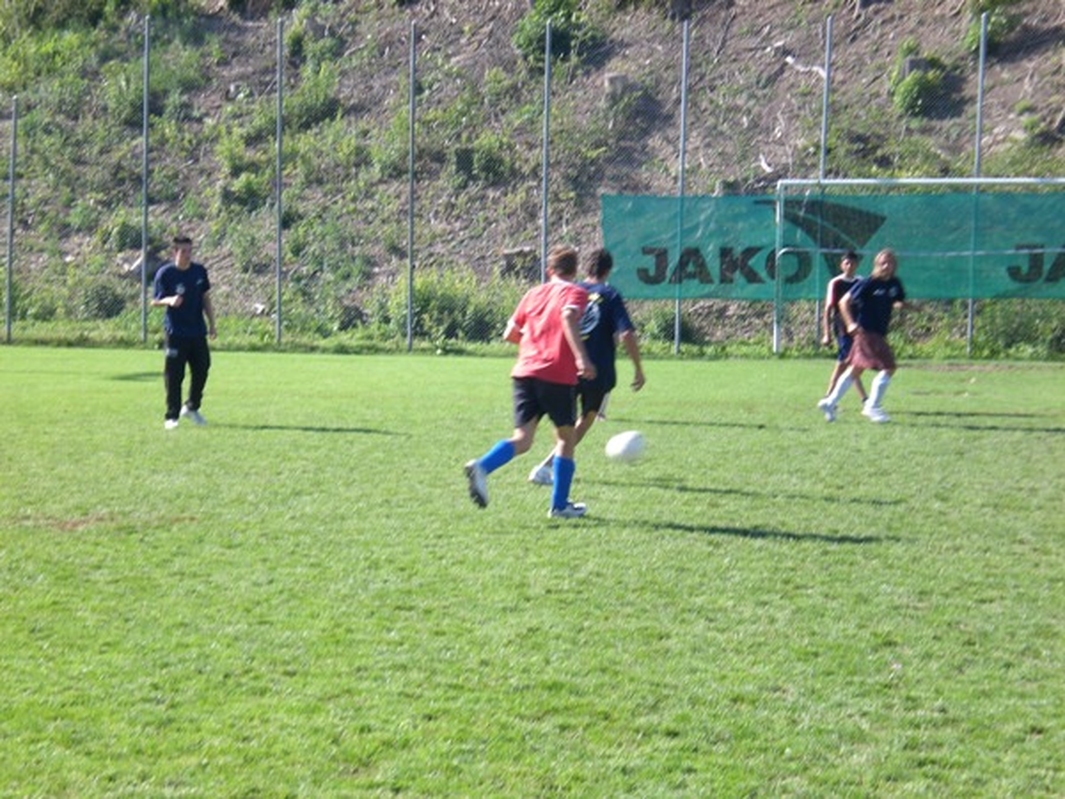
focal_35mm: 87
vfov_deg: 17.0
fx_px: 2677
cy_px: 400
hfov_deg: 22.5
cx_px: 532
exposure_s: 1/125
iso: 50
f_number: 5
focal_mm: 14.49
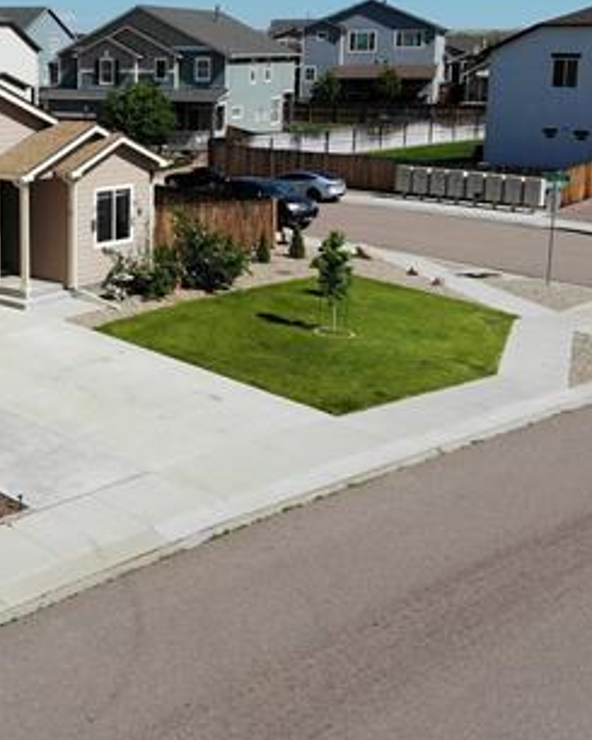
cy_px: 238
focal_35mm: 49
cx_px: 97
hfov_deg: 29.9
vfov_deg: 37.6
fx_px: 1073
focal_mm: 4.5
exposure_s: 1/1588
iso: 101
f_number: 2.8
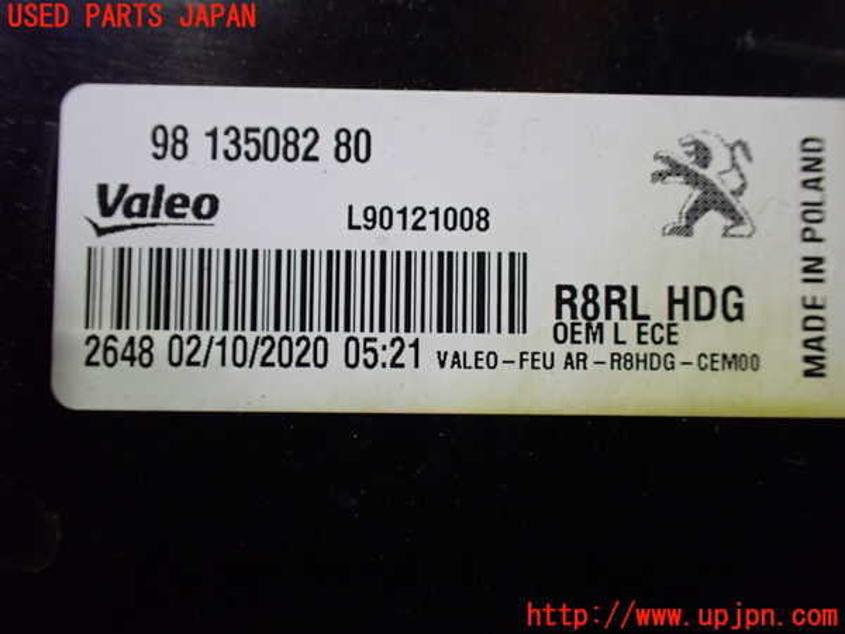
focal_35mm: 30
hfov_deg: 60.0
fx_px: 732
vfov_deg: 46.8
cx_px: 422
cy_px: 317
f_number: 2.3
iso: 800
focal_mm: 5.4
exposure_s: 1/80
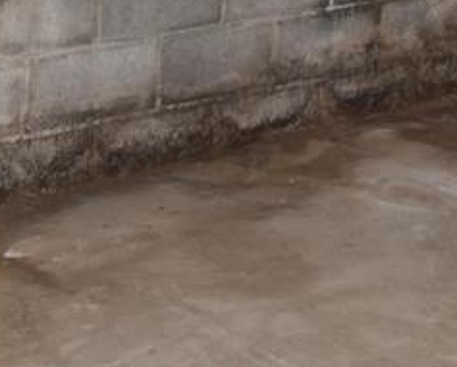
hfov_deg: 16.2
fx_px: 1570
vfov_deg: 12.6
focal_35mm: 116
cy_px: -207
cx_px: 470
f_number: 4
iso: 1800
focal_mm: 27
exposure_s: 1/60
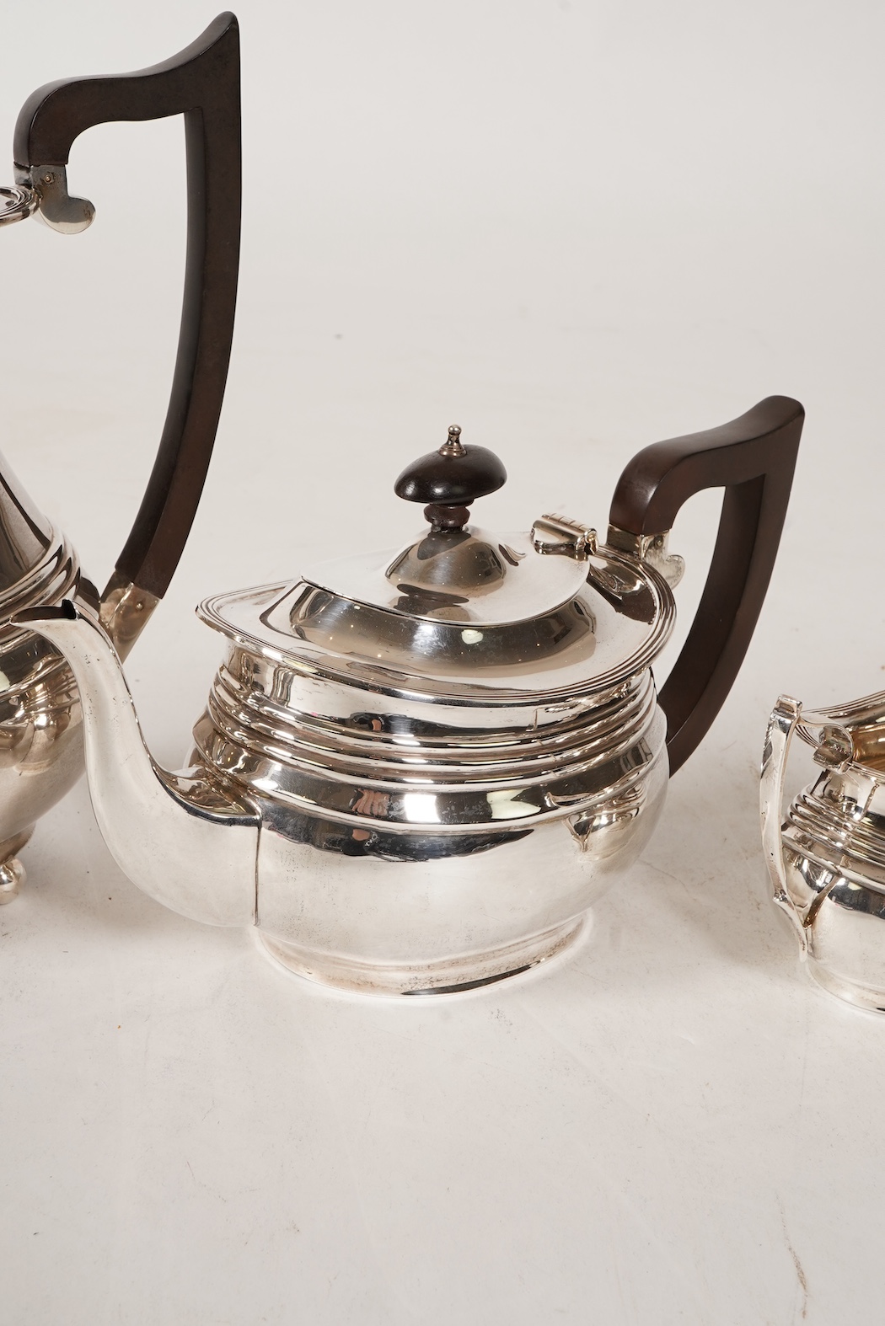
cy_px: 663
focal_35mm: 45
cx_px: 442
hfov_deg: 29.9
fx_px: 1659
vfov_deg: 43.6
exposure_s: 1/125
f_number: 22
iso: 400
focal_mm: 30
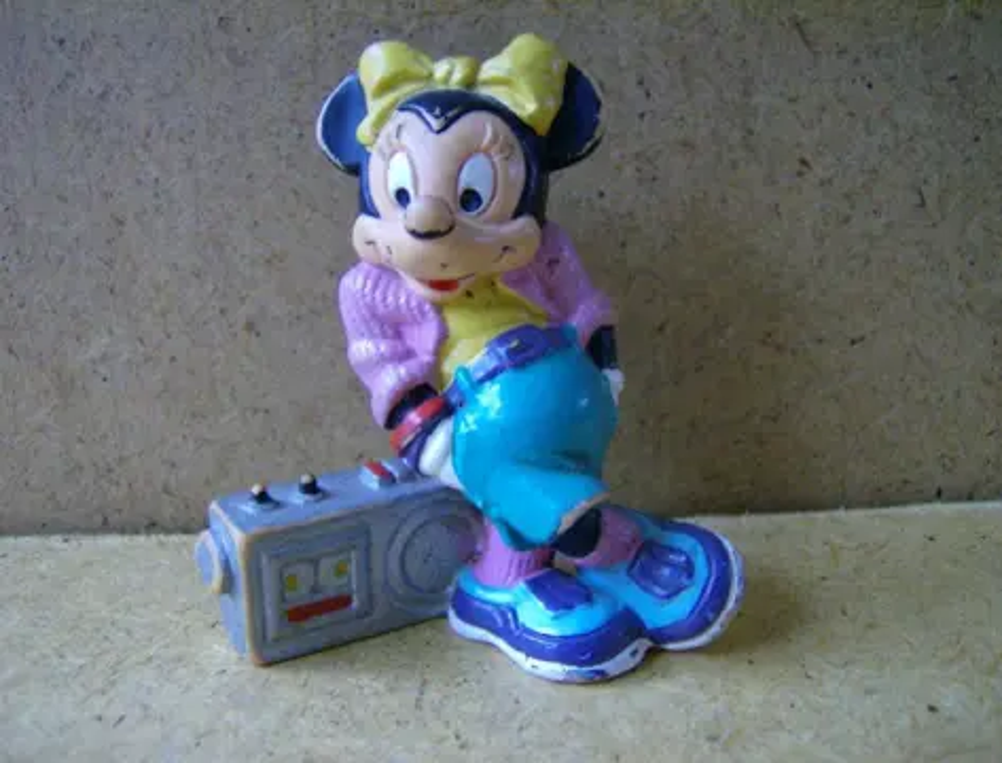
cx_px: 501
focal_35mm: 36
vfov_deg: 40.0
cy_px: 382
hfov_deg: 51.1
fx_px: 1048
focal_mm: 6
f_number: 2.8
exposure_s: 1/27.1
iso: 200
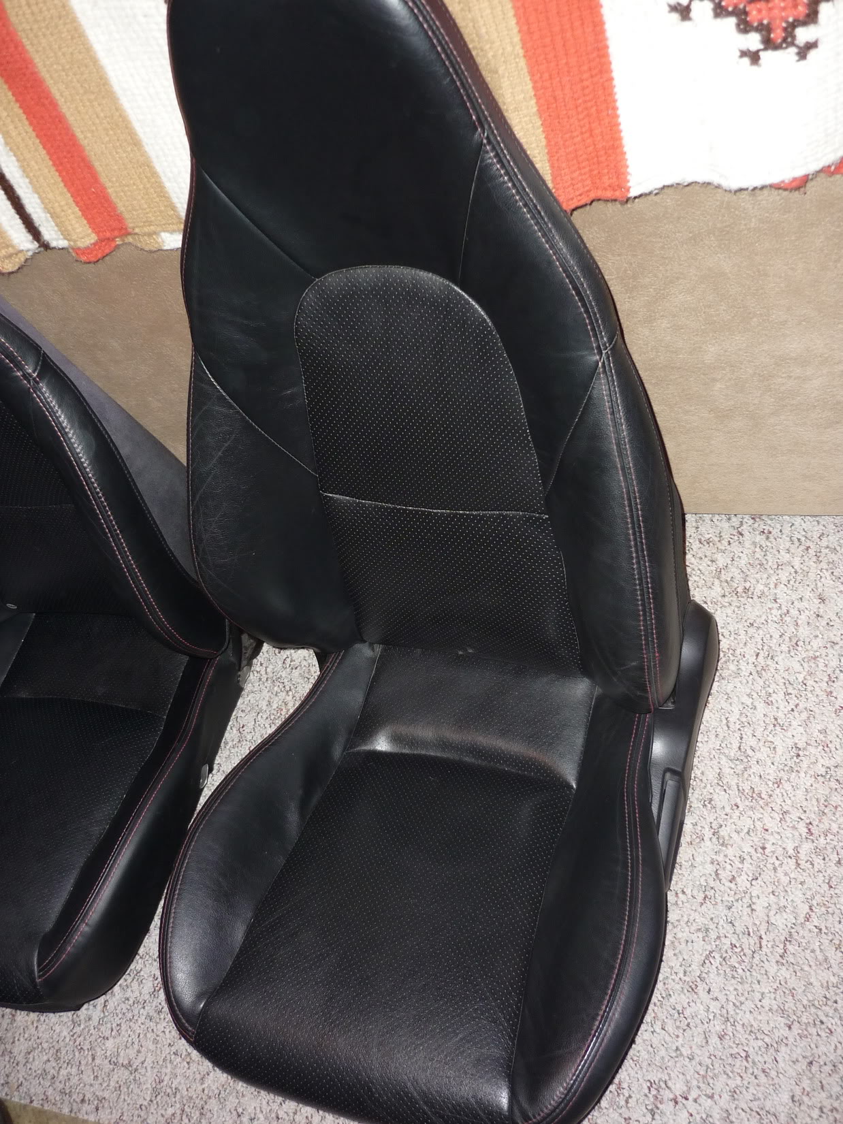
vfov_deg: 55.4
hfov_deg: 42.9
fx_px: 1072
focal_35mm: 33
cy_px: 562
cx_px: 422
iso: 200
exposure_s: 1/30
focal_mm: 5.5
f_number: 2.8
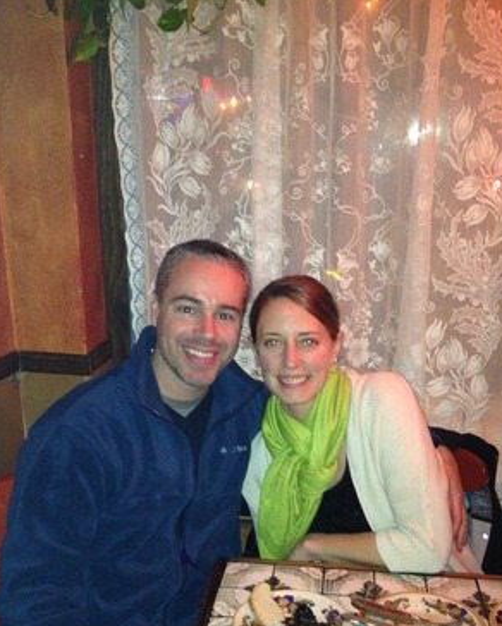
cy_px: 409
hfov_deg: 33.5
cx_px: 275
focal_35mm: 45
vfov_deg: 40.7
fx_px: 834
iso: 400
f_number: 2.4
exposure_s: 1/16
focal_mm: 4.28
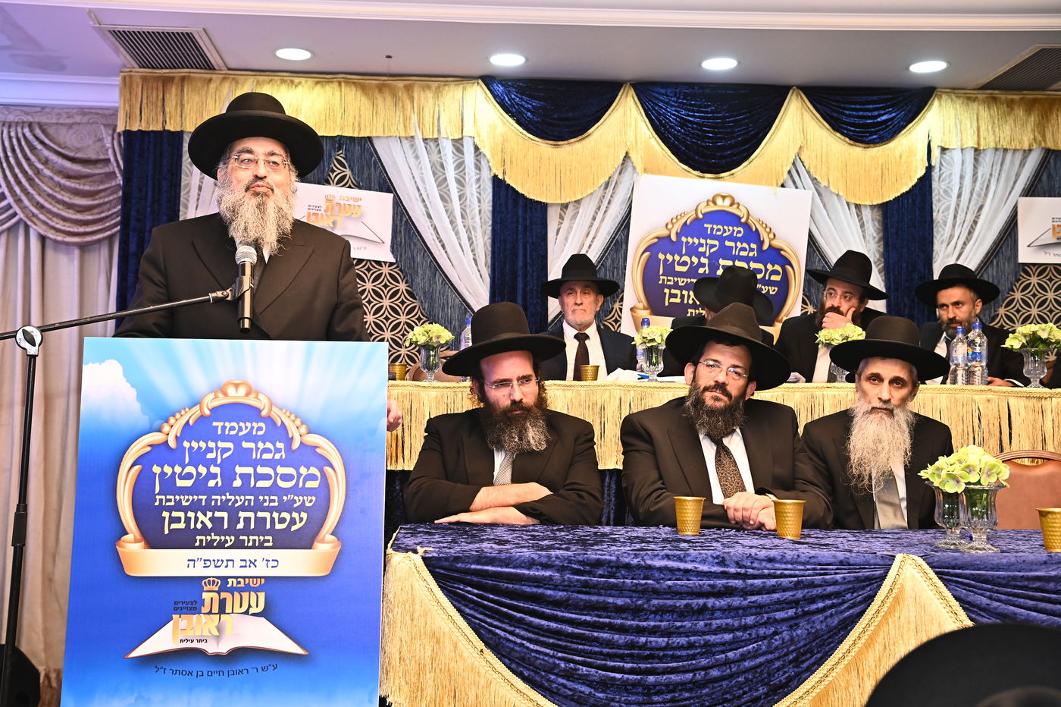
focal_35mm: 45
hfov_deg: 43.6
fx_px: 1326
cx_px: 530
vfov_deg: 29.8
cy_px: 354
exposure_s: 1/200
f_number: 5.6
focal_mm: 45
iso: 2000
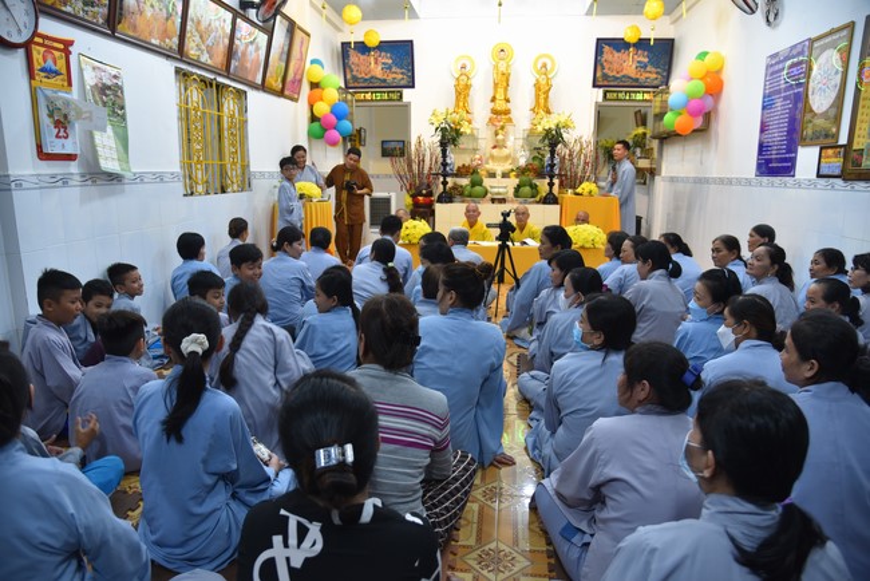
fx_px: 580
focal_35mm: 24
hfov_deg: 73.7
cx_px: 435
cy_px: 290
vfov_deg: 53.2
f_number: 4
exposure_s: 1/60
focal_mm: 24
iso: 560
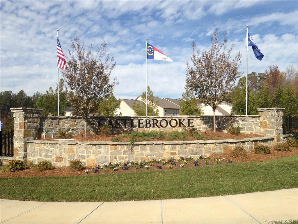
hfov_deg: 55.4
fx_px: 284
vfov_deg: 42.9
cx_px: 149
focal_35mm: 33
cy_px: 112
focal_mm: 4.12
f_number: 2.4
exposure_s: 1/2088
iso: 50
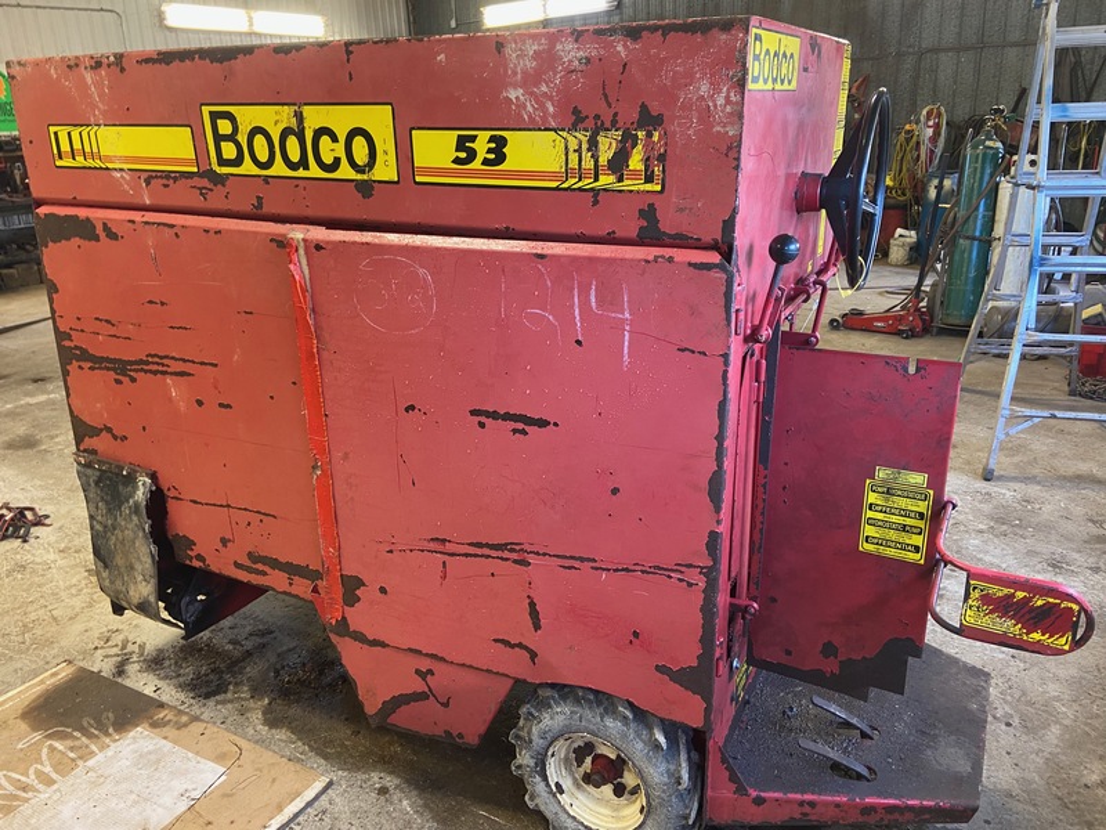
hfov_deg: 67.3
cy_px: 415
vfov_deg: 53.1
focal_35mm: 26
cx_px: 553
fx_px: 831
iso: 200
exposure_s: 1/60
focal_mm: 4.25
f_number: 1.8
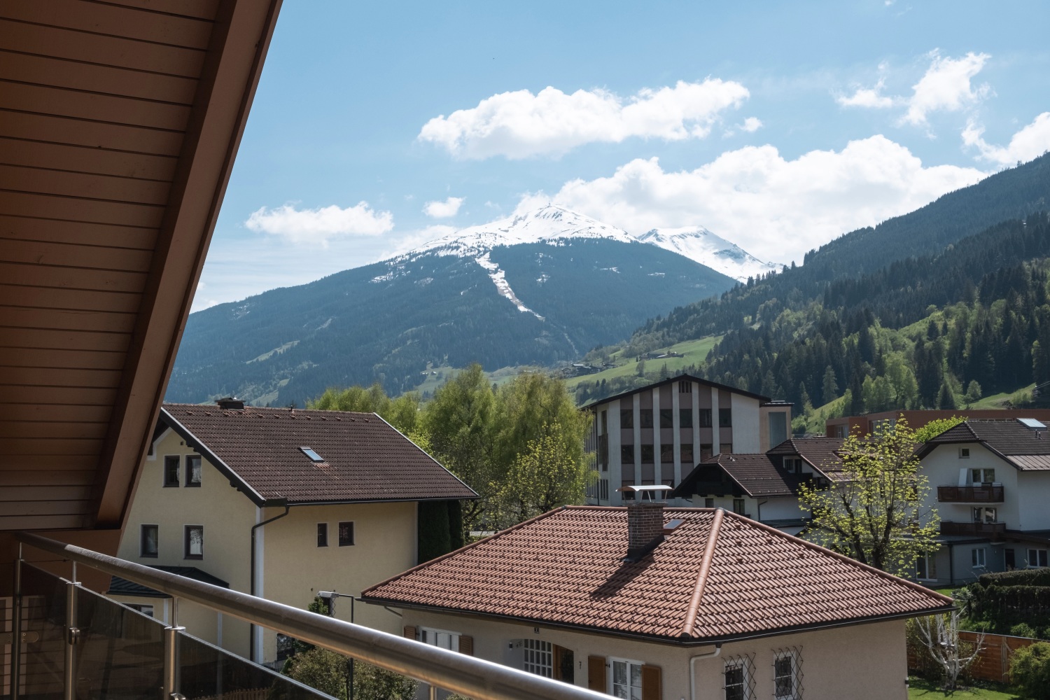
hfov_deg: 46.4
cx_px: 525
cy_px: 350
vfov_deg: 31.9
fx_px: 1225
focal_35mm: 42
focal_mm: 27.7
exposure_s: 1/1000
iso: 640
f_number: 9
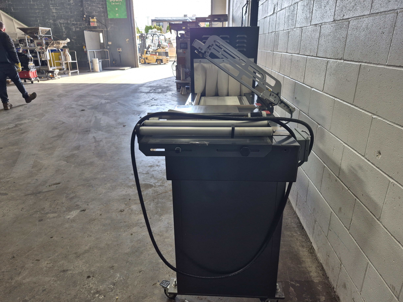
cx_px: 202
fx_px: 268
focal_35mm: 23
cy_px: 151
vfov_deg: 58.9
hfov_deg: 73.9
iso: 50
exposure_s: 1/120
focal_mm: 5.4
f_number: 1.8
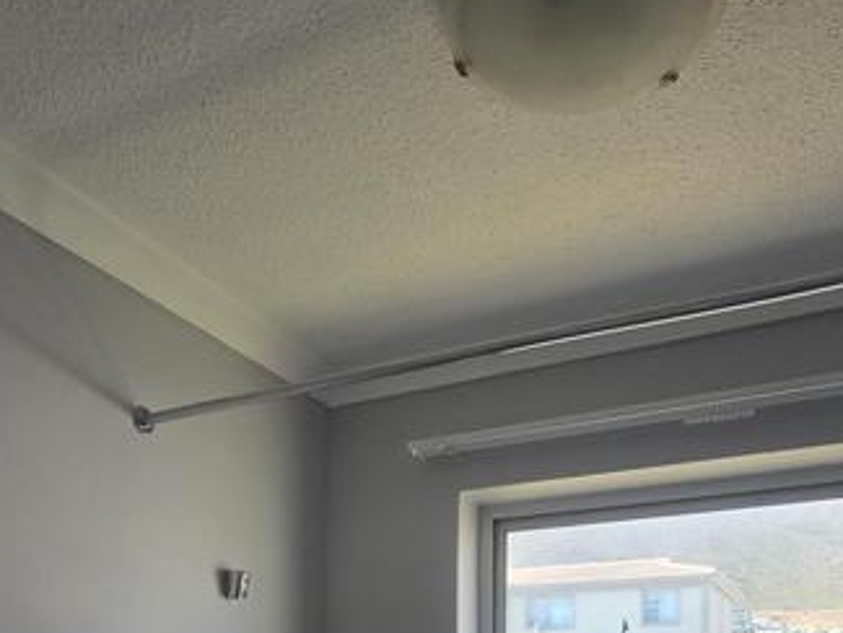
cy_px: 703
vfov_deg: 36.9
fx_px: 780
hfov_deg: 56.7
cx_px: 389
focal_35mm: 32
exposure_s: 1/359
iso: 80
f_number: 2.2
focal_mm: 2.2
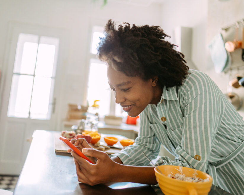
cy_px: 100
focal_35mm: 28
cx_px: 118
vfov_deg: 51.5
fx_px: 202
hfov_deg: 62.2
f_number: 1.4
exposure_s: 1/250
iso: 800
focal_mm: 24
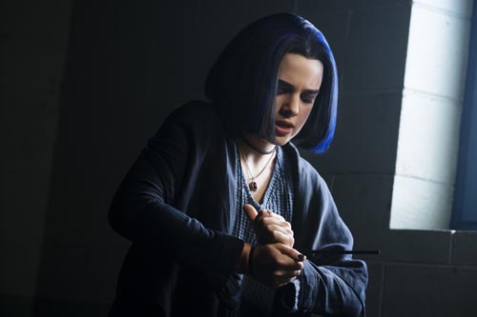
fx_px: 1616
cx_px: 238
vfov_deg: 11.2
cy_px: 158
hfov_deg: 16.8
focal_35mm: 122
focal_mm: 122
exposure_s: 1/125
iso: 2500
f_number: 4.5
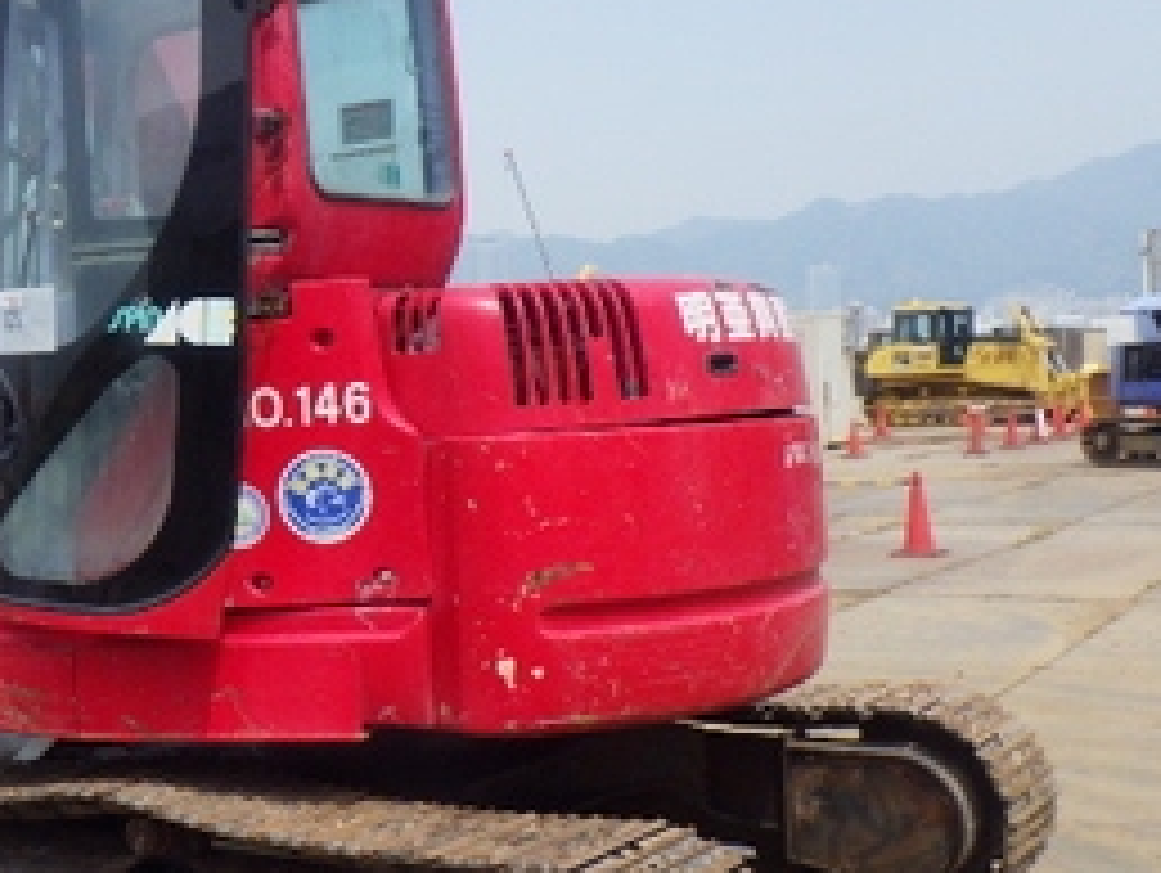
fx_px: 1746
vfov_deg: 28.1
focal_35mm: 52
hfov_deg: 35.2
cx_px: 171
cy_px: 464
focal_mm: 5
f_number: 4.2
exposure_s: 1/1250
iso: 250
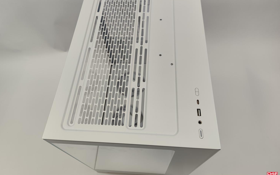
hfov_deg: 68.4
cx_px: 138
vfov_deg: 45.8
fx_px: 206
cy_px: 71
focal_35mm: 27
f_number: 1.85
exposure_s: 1/100
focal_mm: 6.78
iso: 50
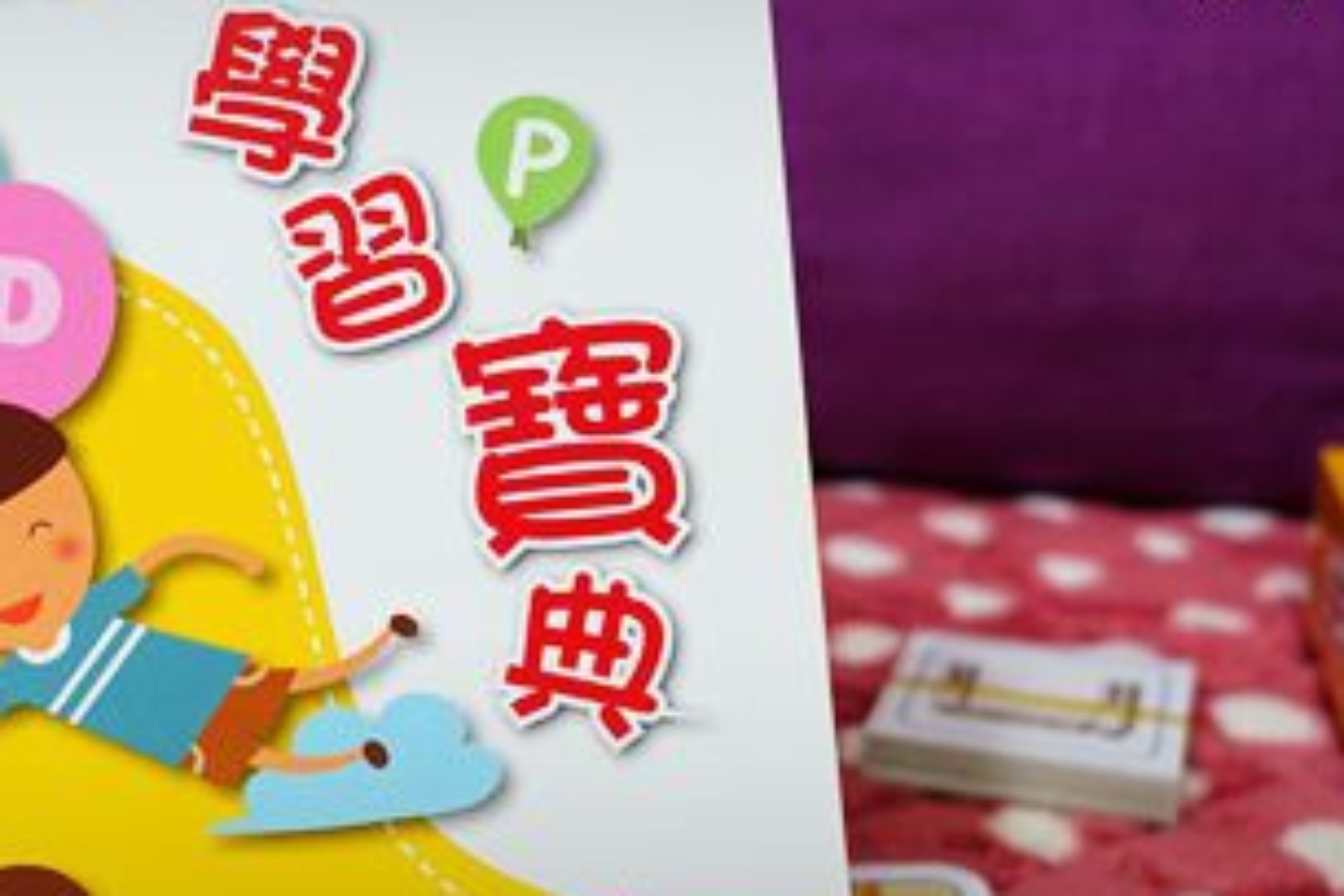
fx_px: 1904
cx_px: 496
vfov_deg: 26.5
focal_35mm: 51
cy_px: 415
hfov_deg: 38.6
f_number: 2
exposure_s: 1/30
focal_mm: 8.8
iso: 125
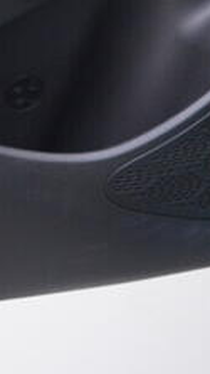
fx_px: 1721
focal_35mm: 174
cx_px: -255
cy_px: -179
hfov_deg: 6.7
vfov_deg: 11.8
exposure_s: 1/40
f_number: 2.8
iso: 160
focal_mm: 24
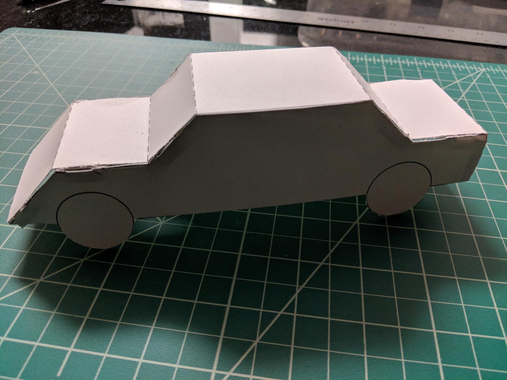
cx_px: 254
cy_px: 190
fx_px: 395
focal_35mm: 27
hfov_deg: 65.3
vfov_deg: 51.4
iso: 385
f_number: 1.8
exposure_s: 1/60
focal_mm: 4.44
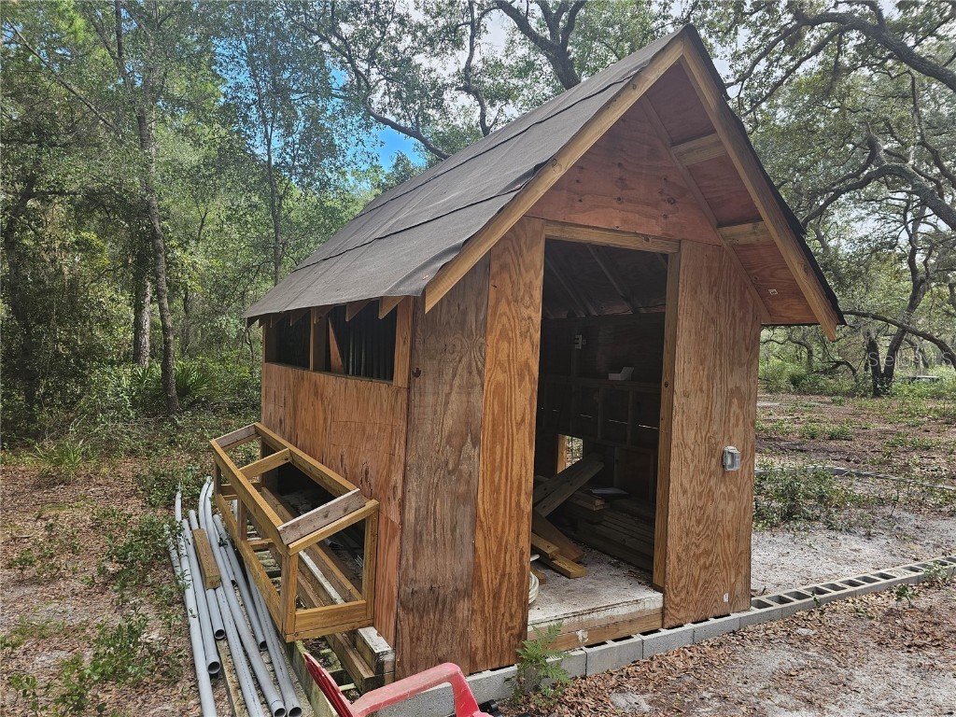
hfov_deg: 73.9
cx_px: 478
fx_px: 635
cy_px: 358
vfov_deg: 58.9
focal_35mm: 23
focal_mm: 6.3
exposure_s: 1/207
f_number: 1.7
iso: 25
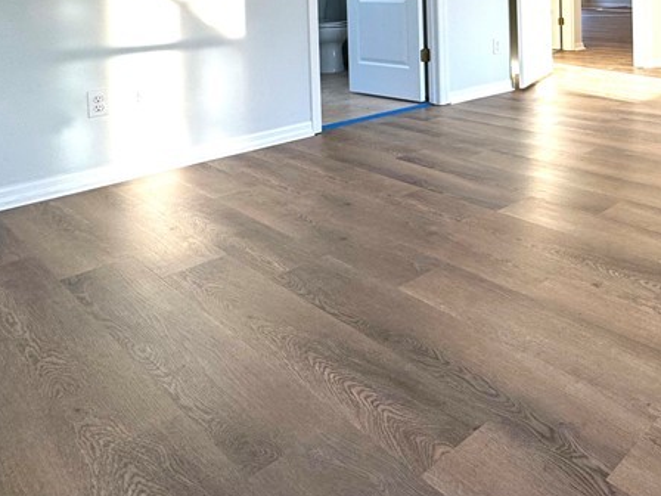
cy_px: -16
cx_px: 605
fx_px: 611
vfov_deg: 38.4
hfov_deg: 50.0
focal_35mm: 32
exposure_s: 1/120
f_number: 2.2
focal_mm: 2.22
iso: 64
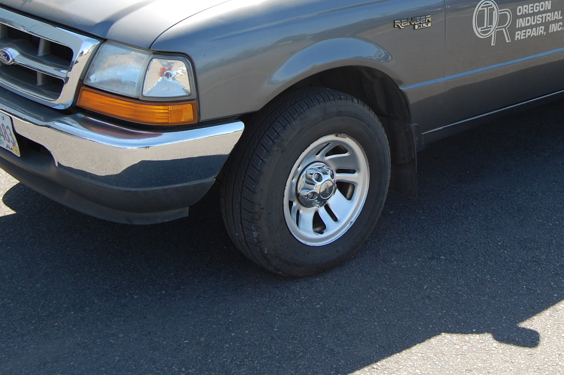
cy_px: 78
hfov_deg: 33.2
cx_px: 365
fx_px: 939
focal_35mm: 60
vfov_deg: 22.3
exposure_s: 1/200
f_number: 7.1
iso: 200
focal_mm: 24
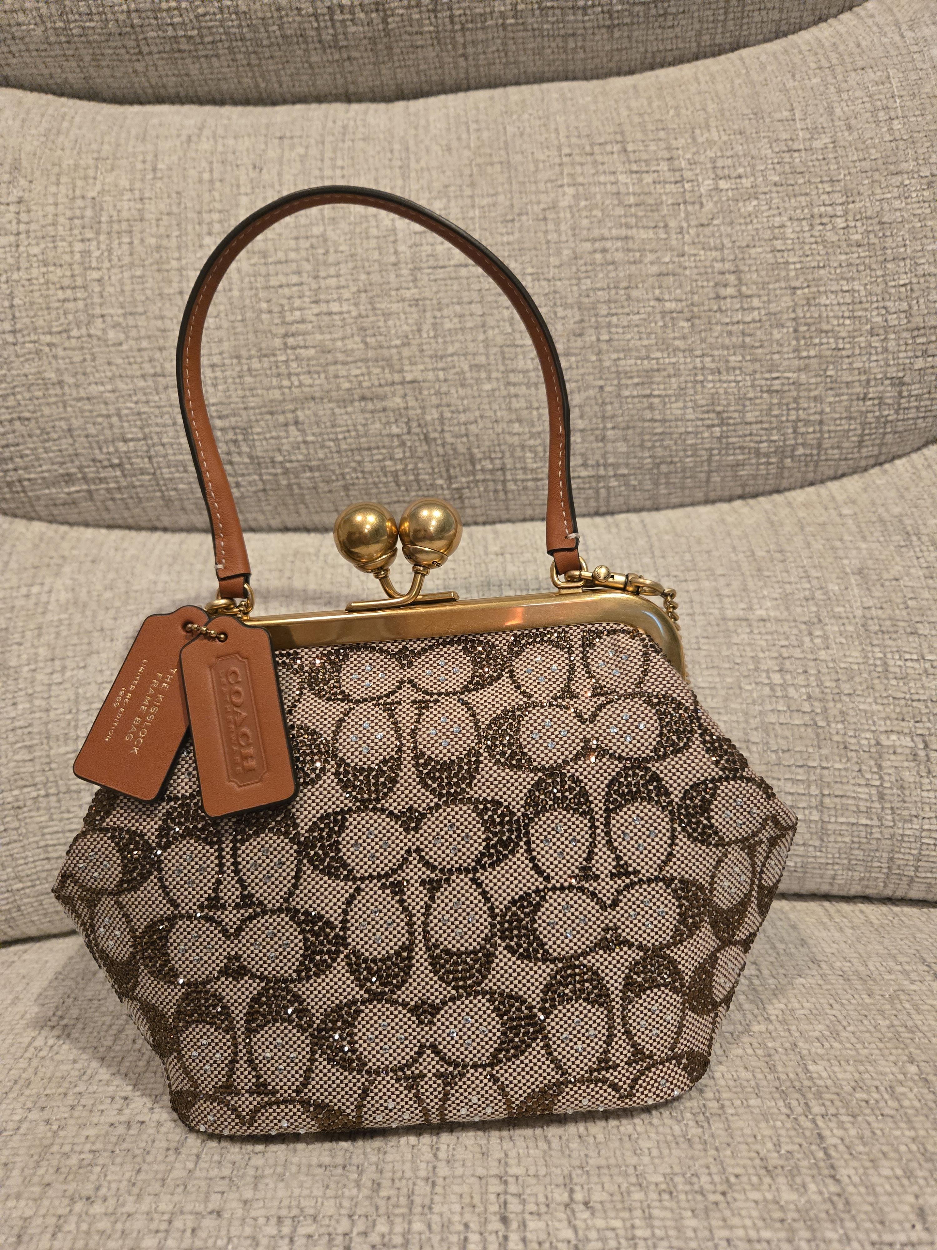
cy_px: 625
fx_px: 830
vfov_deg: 73.9
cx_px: 468
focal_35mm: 23
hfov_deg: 58.9
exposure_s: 1/120
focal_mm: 5.4
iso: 1000
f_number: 1.8
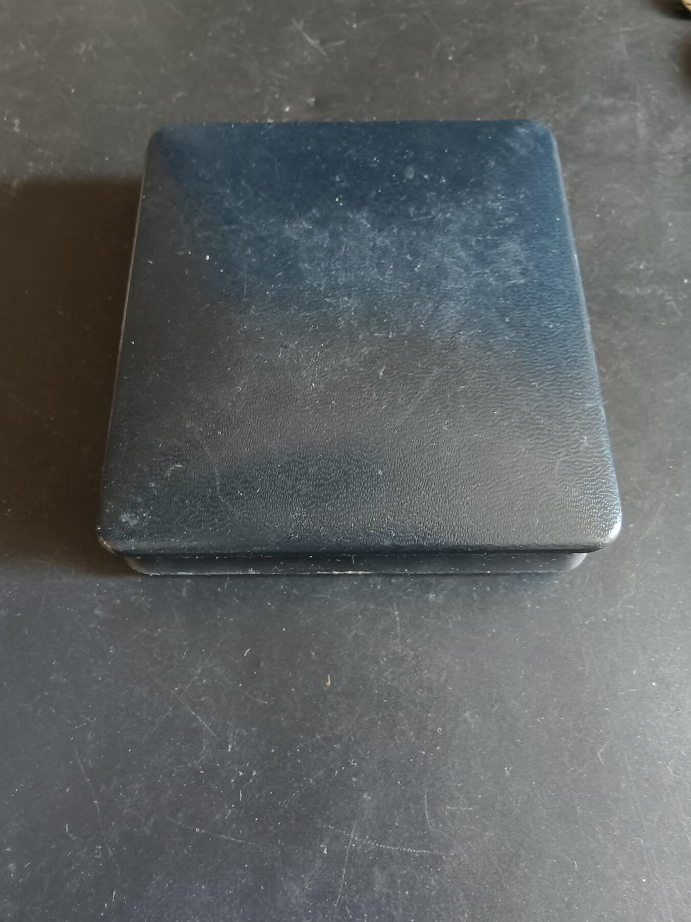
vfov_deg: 73.9
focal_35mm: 23
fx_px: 612
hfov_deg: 58.9
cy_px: 461
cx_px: 346
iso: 2000
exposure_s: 1/25.9
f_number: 2
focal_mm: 2.32
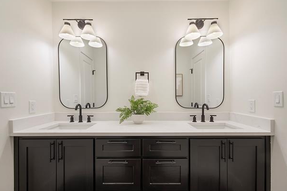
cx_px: 144
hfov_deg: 96.8
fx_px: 127
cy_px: 97
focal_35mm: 16
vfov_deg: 73.6
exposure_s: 1/60
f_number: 11
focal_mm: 10
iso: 100
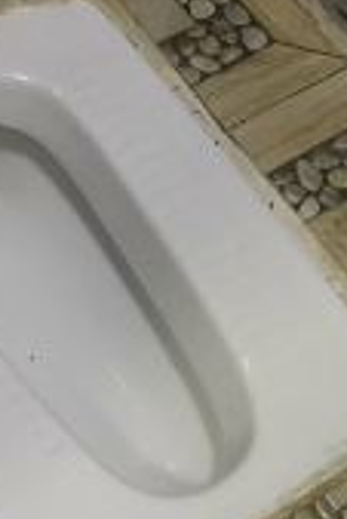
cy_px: -240
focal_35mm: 128
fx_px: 1847
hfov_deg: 10.2
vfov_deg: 14.9
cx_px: -267
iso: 400
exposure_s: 1/33.3
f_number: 1.8
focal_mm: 4.75
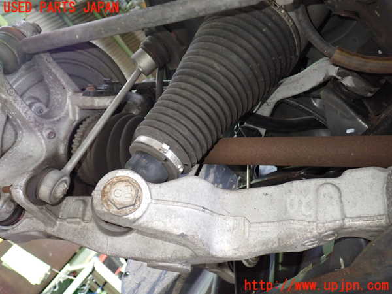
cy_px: 147
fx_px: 340
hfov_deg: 60.0
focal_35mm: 30
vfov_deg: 46.8
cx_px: 196
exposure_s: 1/30
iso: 800
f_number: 2.3
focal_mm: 5.4
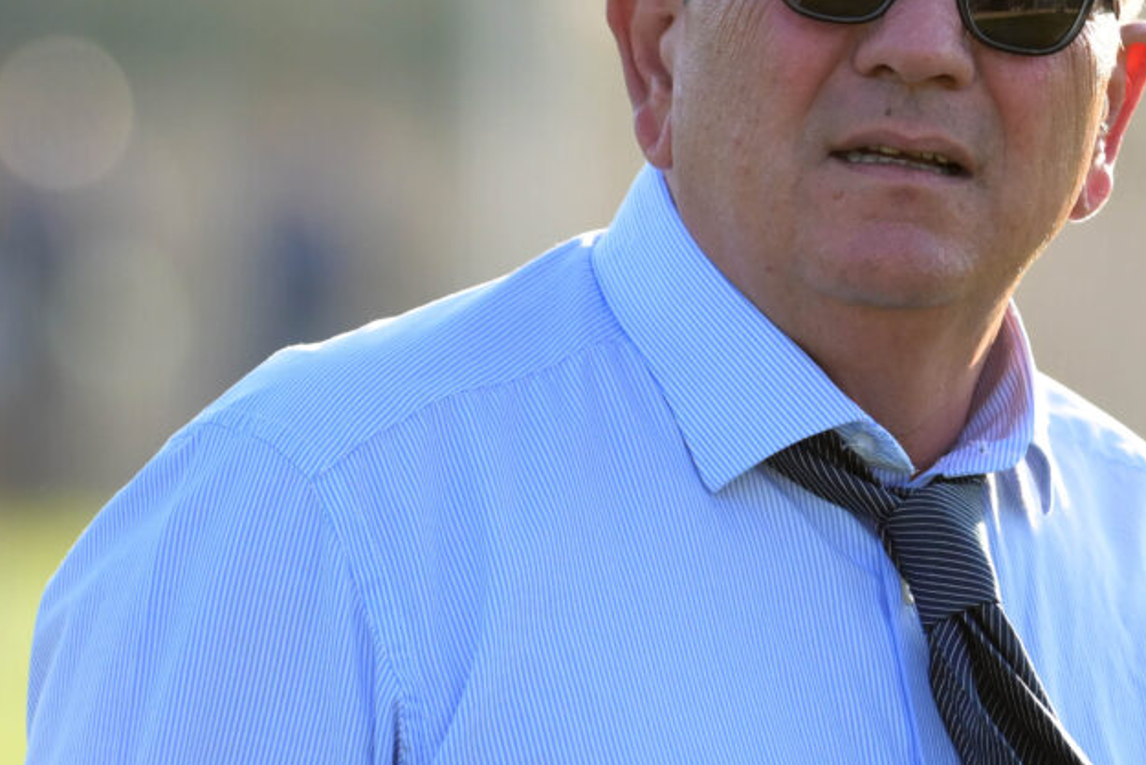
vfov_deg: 2.2
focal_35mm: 614
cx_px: 935
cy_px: 243
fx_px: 19549
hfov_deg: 3.4
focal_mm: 250
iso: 1250
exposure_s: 1/1600
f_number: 4.5
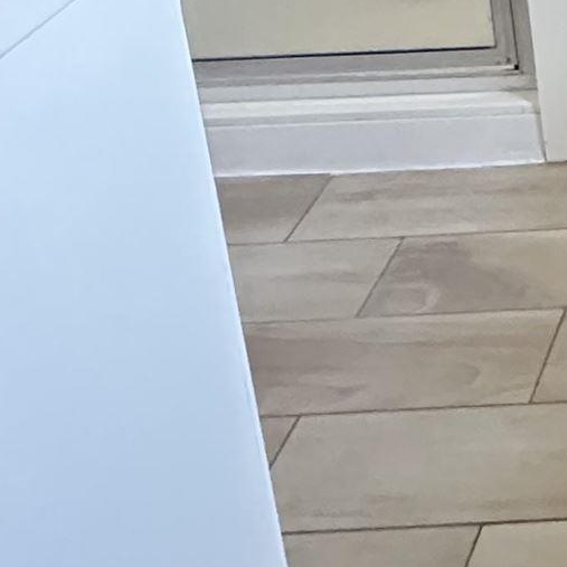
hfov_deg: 18.5
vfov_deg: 19.3
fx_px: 1390
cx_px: 993
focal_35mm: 75
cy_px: -343
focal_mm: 2.22
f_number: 2.2
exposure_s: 1/60
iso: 800
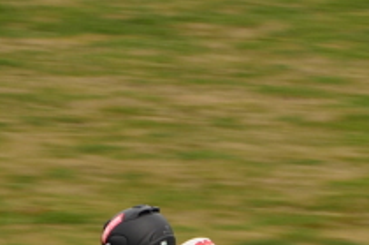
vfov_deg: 0.9
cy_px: 196
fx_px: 15688
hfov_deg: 1.3
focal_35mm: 1534
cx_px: 308
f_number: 9
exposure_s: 1/250
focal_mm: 210
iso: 100
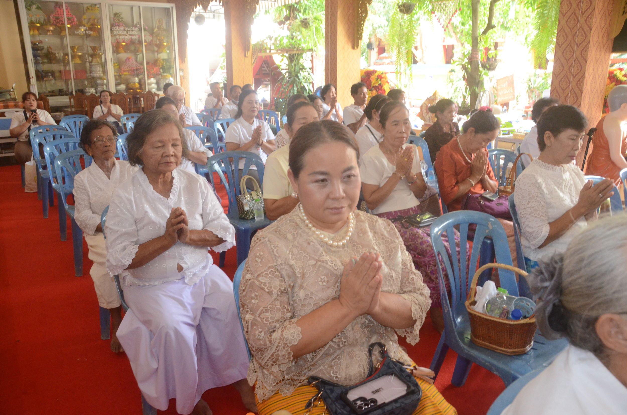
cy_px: 208
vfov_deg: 47.7
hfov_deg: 67.5
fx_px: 469
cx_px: 314
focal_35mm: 27
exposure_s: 1/80
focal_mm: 18
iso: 2500
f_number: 6.3
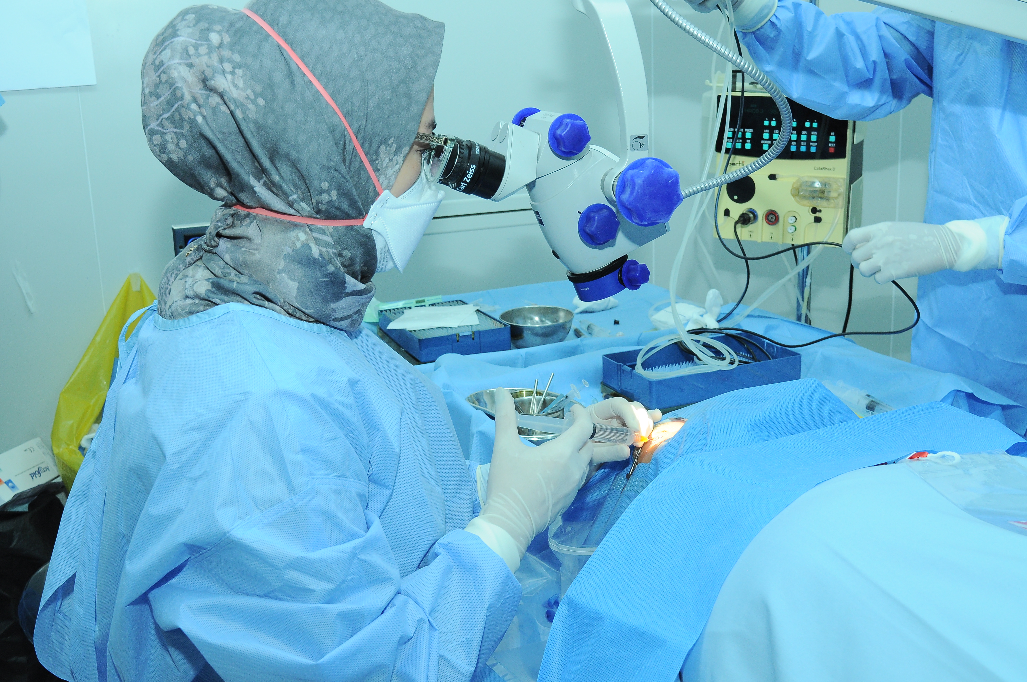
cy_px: 341
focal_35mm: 46
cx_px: 514
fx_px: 1325
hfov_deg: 42.4
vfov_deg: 28.9
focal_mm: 31
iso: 640
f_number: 10
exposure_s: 1/125
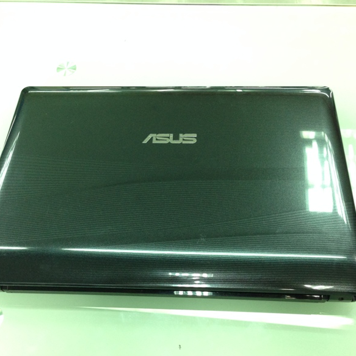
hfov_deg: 41.9
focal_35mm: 40
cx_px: 174
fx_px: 465
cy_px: 181
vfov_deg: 41.9
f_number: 2.4
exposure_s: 1/20
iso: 125
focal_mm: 4.12
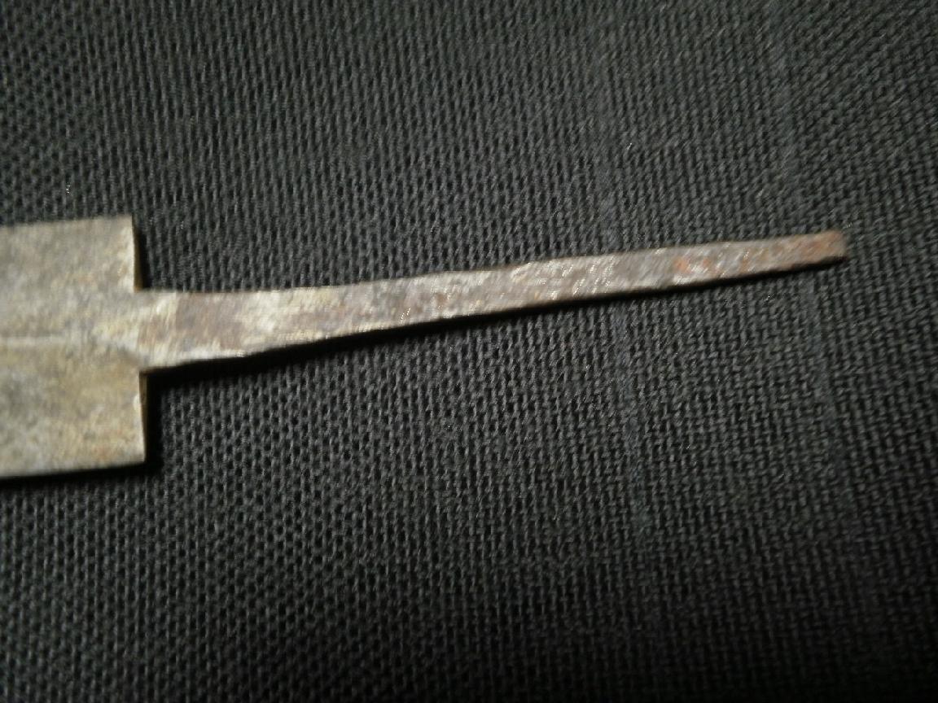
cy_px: 352
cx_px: 469
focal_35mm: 31
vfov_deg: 45.4
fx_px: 840
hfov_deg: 58.4
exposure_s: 1/4
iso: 125
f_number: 2.9
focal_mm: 5.45
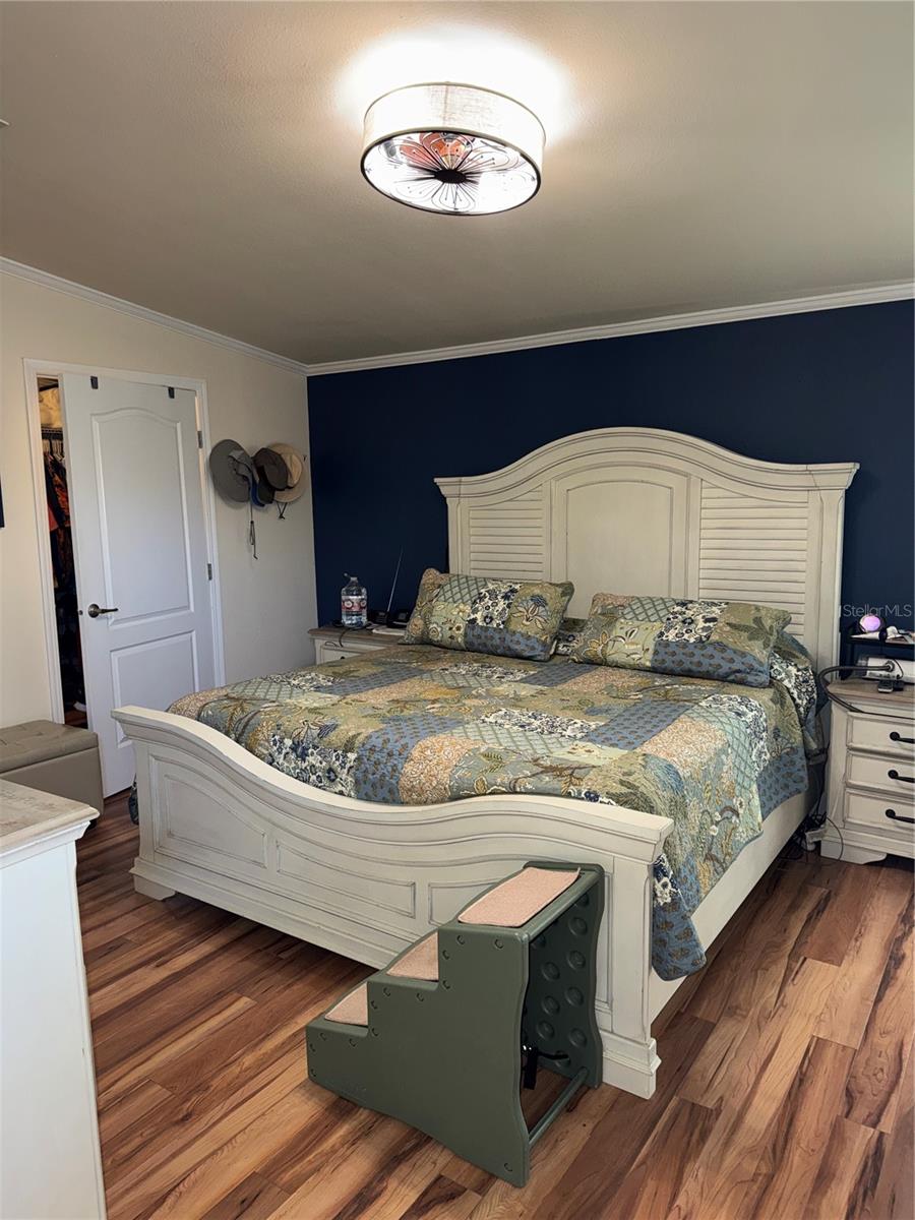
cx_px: 458
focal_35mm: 24
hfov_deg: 56.8
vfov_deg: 71.6
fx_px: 846
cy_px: 610
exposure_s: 1/15
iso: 125
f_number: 1.78
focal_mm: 6.76
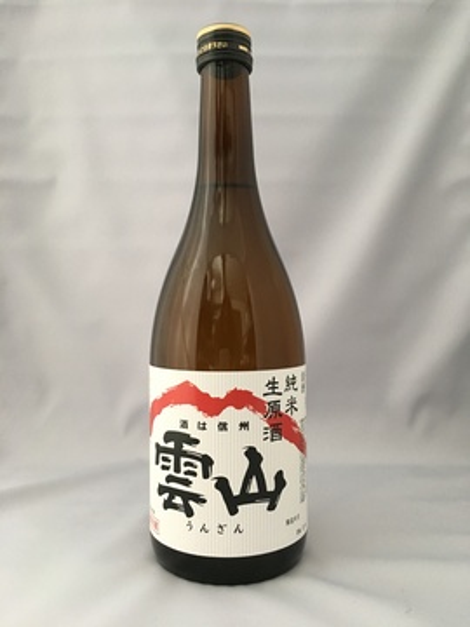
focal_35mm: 29
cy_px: 314
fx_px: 525
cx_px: 235
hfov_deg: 48.2
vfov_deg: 61.7
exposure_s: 1/30
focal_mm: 4.15
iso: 125
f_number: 2.2
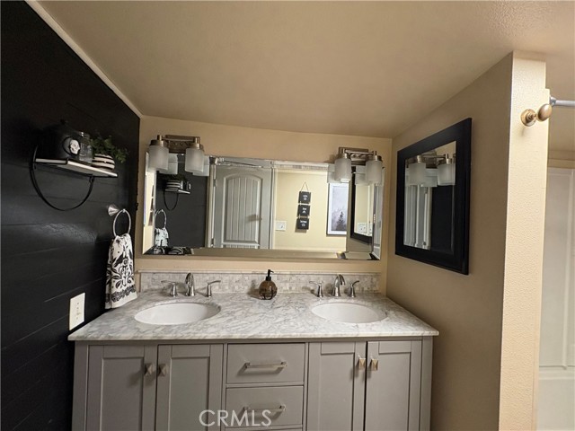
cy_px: 216
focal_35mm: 14
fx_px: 233
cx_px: 288
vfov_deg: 85.7
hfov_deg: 102.1
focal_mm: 2.22
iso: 250
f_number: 2.2
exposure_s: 1/60
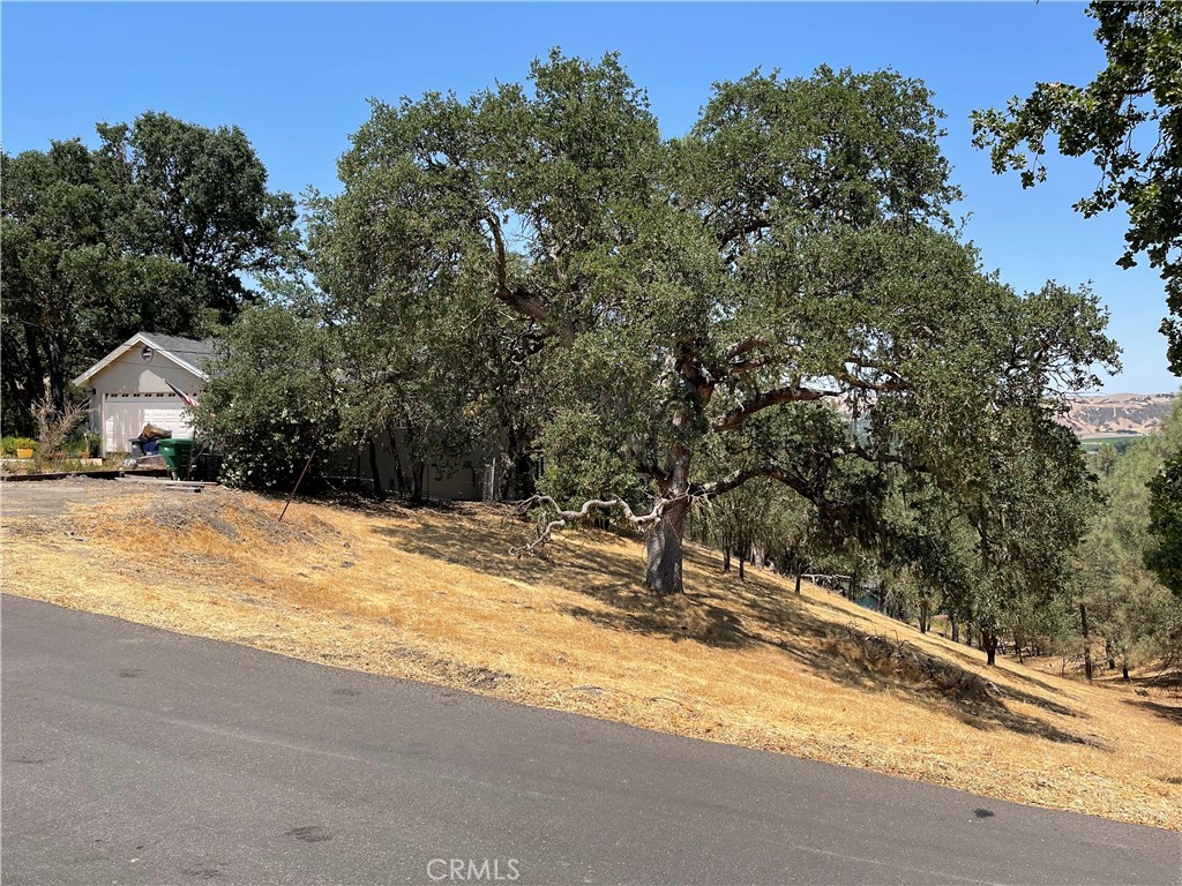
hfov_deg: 67.3
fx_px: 888
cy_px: 443
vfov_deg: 53.1
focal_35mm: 26
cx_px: 591
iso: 32
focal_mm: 5.1
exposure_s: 1/2660
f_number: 1.6
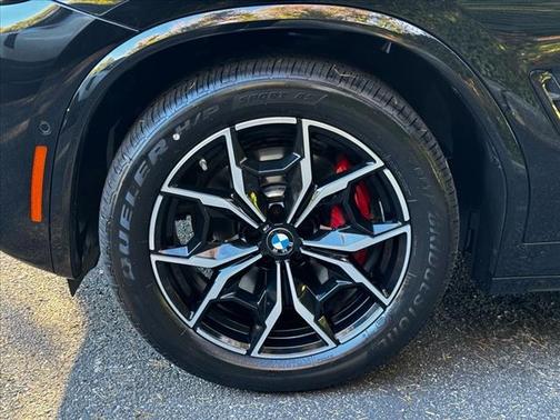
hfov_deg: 39.7
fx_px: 777
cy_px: 210
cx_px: 280
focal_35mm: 48
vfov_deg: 30.3
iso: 200
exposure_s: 1/60
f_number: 1.78
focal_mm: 6.76
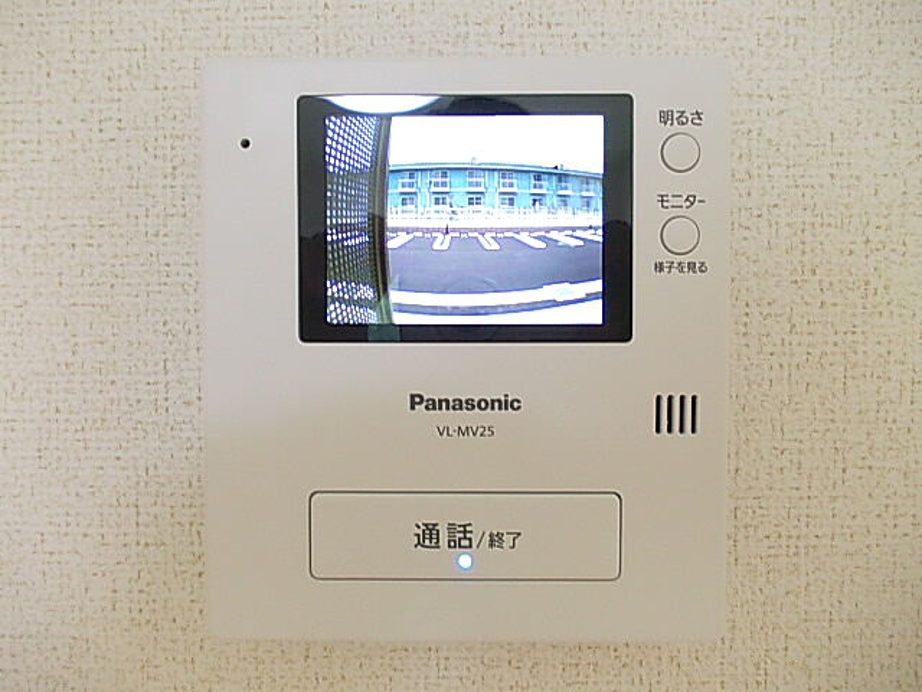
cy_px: 346
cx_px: 461
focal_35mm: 28
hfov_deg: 63.4
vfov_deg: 49.7
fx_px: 746
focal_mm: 4
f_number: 2.7
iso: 180
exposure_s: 1/25
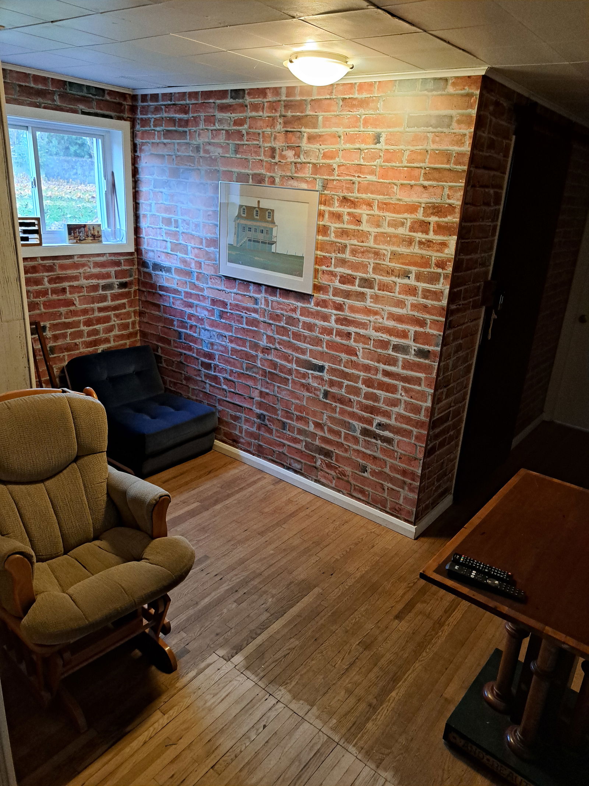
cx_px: 294
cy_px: 393
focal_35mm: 24
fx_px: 544
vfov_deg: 71.6
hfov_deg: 56.8
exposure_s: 1/40
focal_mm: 5.23
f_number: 1.8
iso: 400
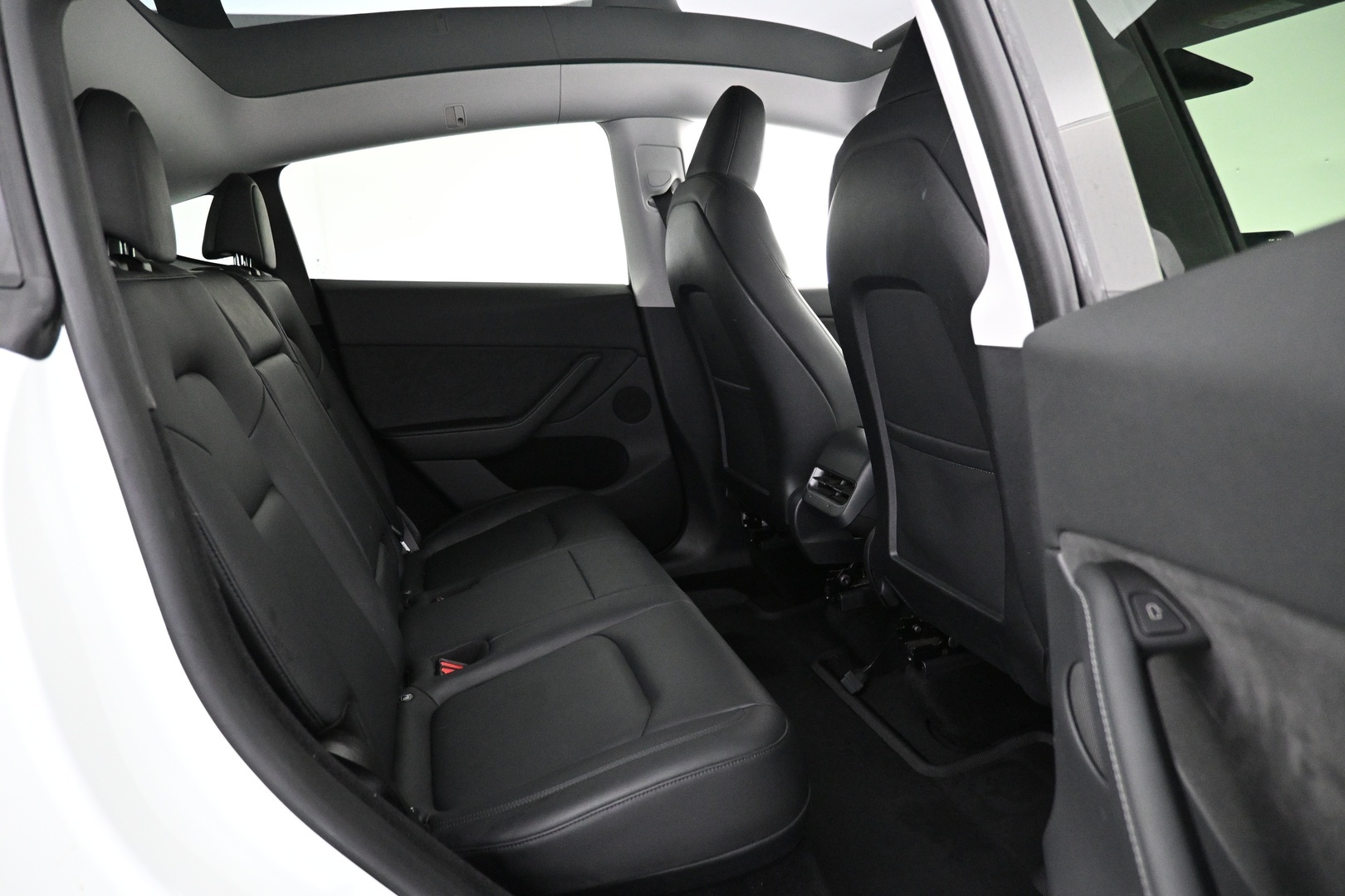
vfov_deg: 53.1
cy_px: 448
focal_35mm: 24
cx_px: 672
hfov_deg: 73.7
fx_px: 897
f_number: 3.5
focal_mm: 16
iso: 4000
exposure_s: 1/30
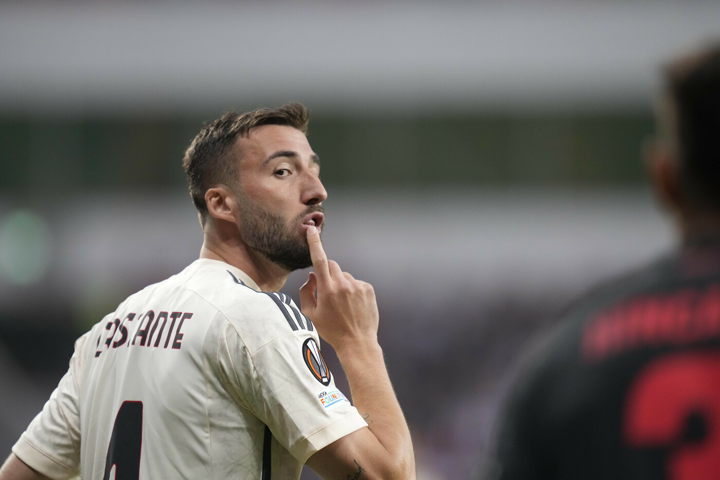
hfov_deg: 5.2
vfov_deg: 3.4
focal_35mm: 400
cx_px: 360
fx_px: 7998
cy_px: 240
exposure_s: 1/2500
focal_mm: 400
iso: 4000
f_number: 3.2
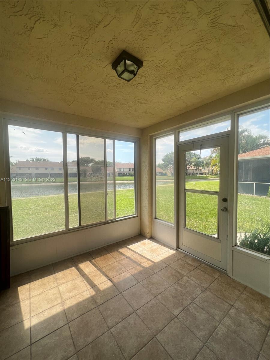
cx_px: 135
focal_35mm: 13
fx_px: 135
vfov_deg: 106.2
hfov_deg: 89.9
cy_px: 180
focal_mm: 1.57
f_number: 1.8
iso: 32
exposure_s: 1/544
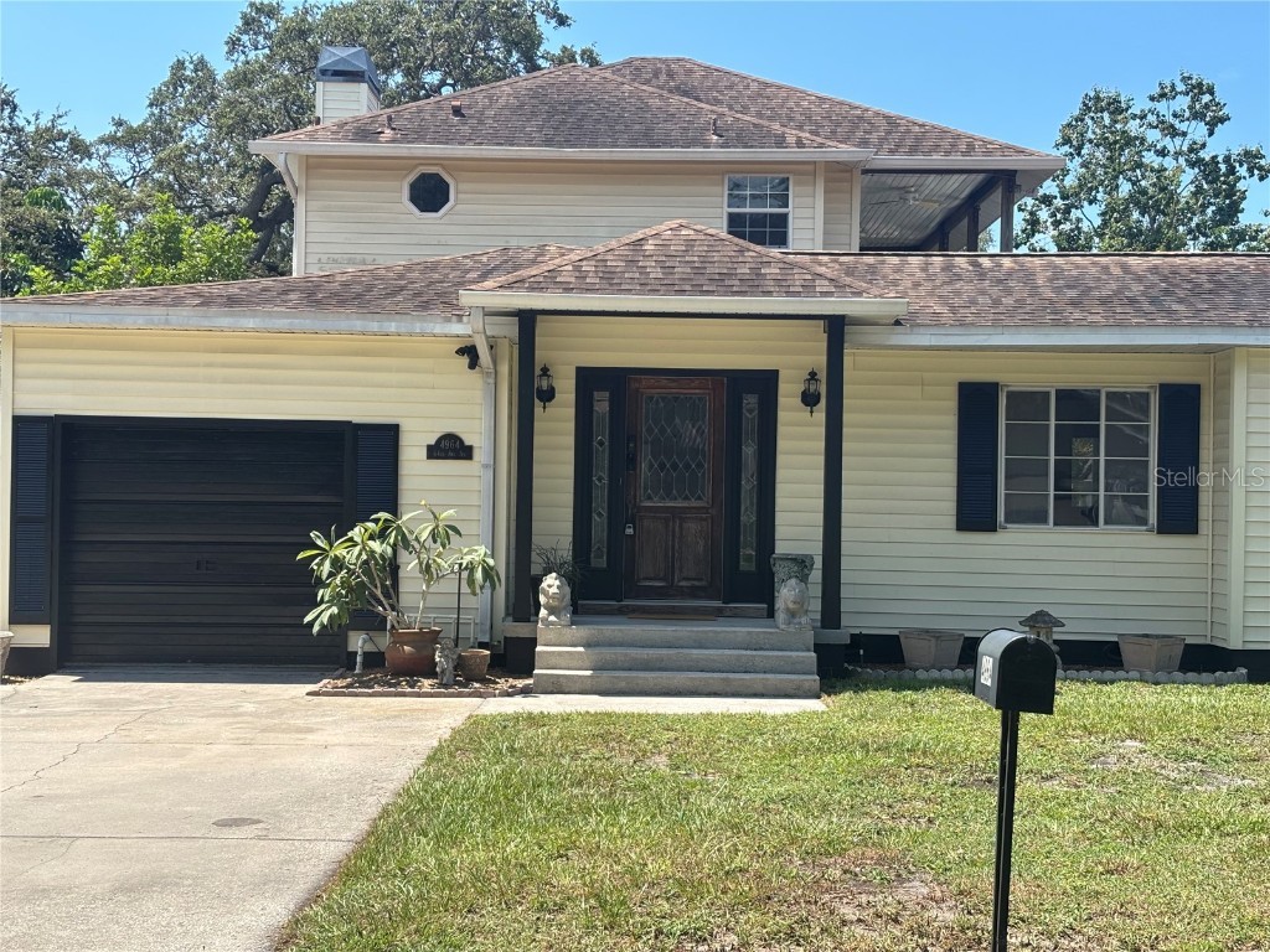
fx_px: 1908
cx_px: 635
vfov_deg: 28.0
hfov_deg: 36.8
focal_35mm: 52
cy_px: 476
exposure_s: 1/1479
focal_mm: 5.96
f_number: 1.6
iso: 32
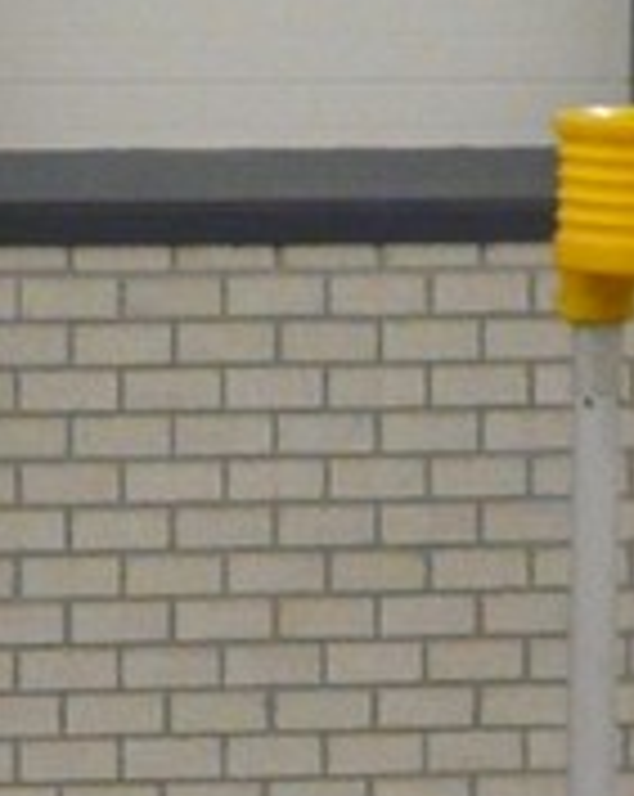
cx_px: 567
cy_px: 1286
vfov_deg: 2.5
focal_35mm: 764
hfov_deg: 2.0
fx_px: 17966
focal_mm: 22.1
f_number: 3.6
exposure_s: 1/60
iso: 400
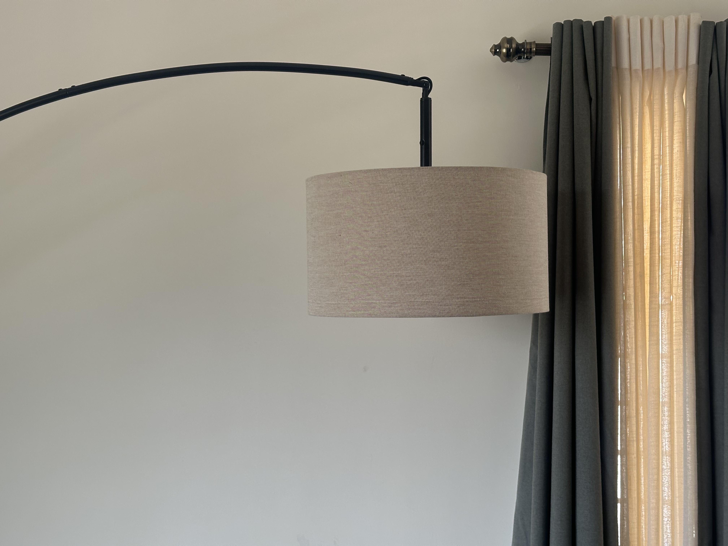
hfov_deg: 39.7
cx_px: 364
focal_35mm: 48
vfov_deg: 30.3
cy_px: 273
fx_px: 1009
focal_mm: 6.86
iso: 80
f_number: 1.78
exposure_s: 1/121
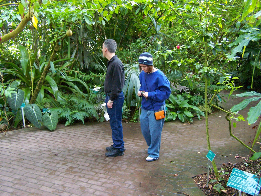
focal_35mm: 38
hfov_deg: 49.0
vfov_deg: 37.7
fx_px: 287
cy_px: 98
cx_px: 130
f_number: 2.8
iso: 400
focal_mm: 6.3
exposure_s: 1/30
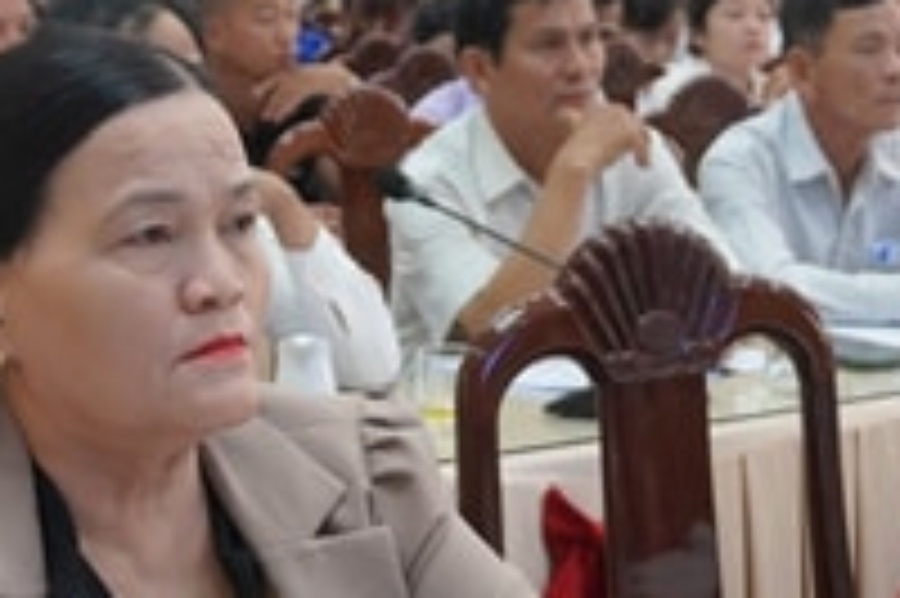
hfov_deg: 21.8
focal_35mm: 93
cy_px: 400
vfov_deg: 14.6
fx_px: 2332
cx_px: 522
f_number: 4
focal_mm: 23
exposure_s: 1/160
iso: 2000
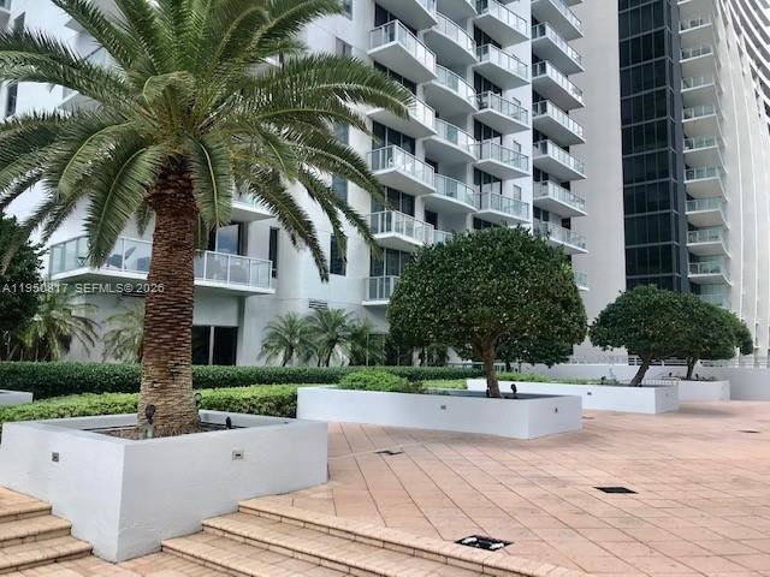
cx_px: 385
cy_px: 288
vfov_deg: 49.7
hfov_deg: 63.4
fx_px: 623
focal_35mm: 28
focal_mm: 3.99
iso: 20
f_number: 1.8
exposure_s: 1/863
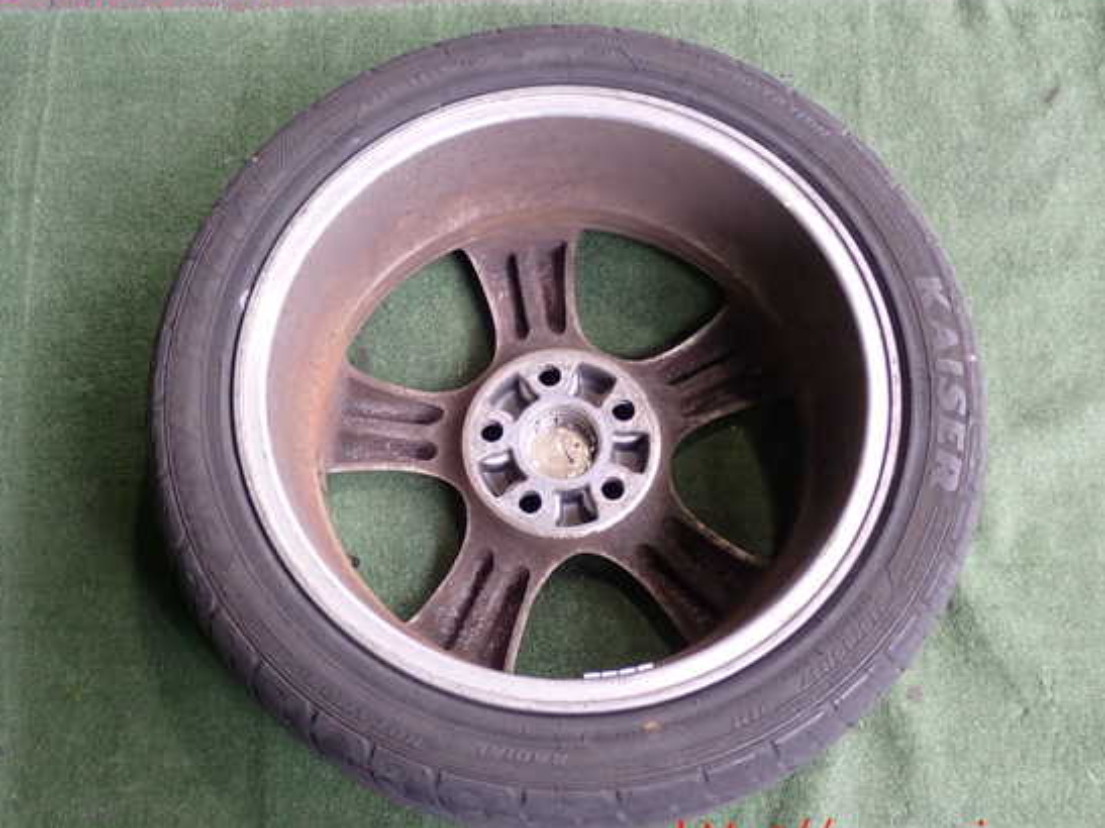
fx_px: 1436
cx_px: 527
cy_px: 412
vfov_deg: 32.2
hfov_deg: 42.1
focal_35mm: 45
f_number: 2.8
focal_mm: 7.31
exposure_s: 1/50
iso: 200
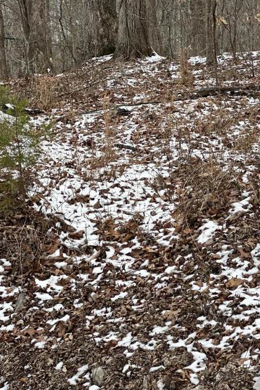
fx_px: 1322
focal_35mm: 122
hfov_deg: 11.2
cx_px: 197
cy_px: 196
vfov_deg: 16.8
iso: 25
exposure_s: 1/121
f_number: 2.8
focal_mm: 9
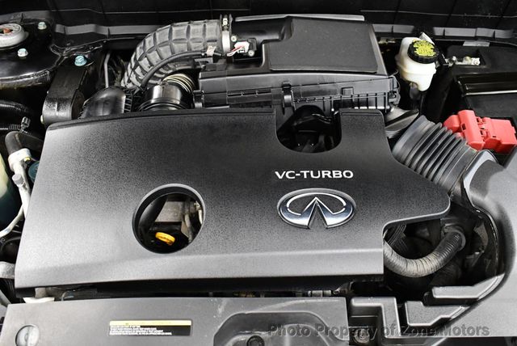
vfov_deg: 36.9
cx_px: 258
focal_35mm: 36
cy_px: 173
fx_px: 517
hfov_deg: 53.1
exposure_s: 1/80
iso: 3200
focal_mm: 18
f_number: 3.5
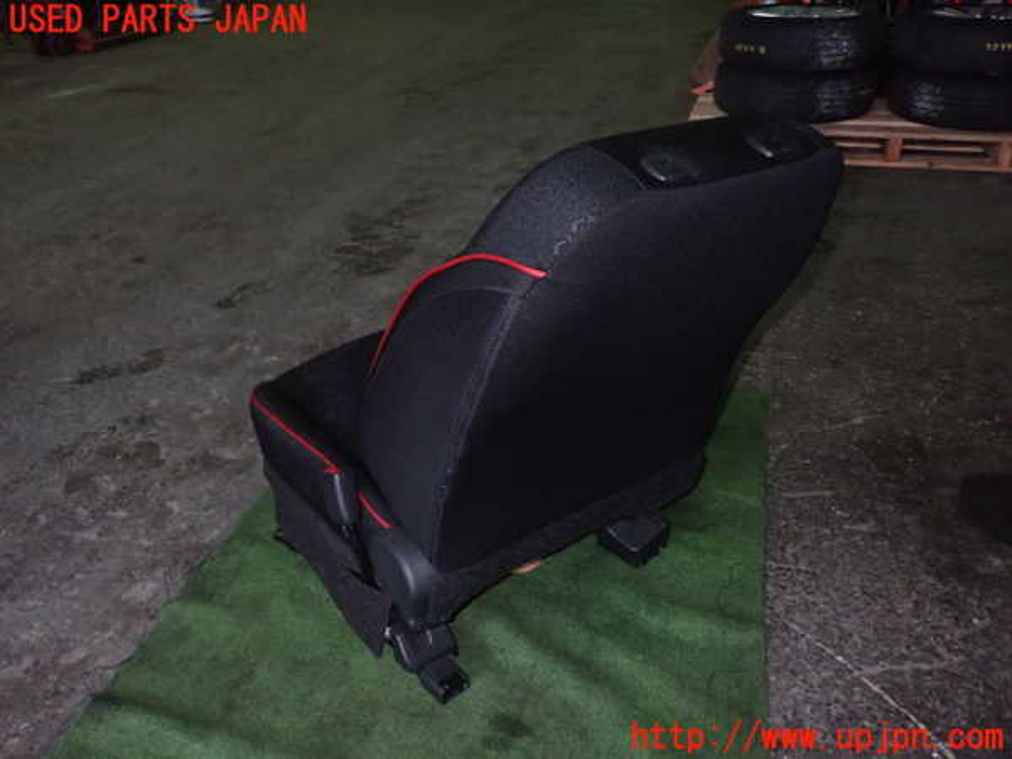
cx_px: 506
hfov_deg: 60.0
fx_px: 877
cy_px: 380
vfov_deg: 46.8
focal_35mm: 30
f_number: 6.3
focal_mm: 5.4
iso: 800
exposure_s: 1/30
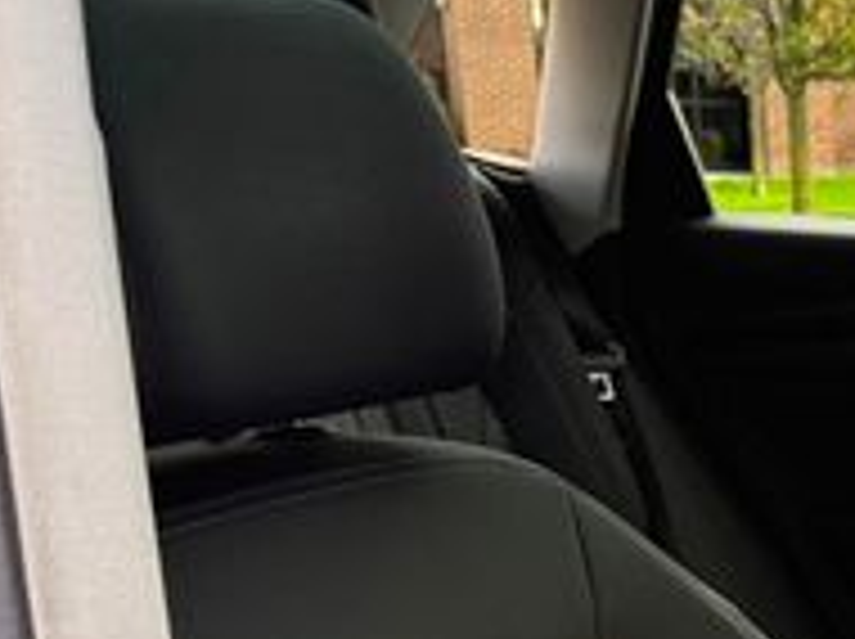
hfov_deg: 21.2
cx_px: 1206
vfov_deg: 17.3
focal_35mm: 81
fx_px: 1998
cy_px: 778
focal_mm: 6.76
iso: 200
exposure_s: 1/227
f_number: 1.78
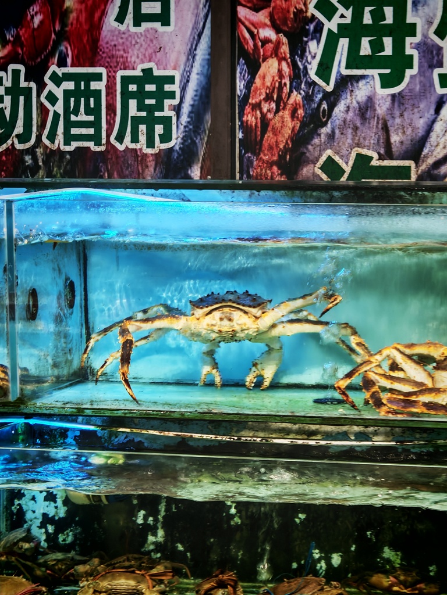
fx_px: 2479
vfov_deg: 13.7
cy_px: 298
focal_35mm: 144
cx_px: 224
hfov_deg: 10.3
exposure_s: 1/50
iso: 1000
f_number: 2.6
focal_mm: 15.38
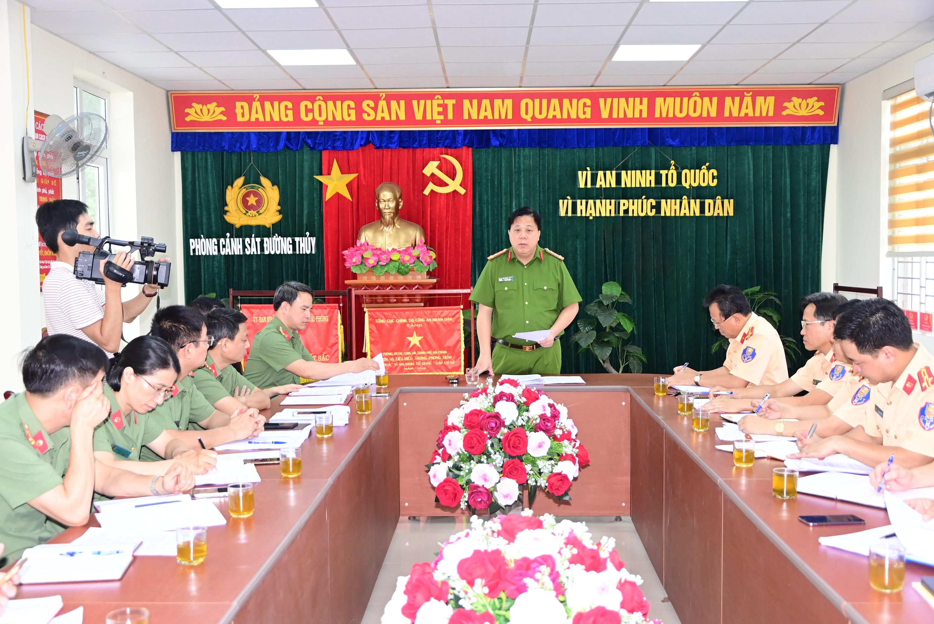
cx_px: 467
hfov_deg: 49.5
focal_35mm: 39
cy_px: 312
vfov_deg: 34.3
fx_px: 1013
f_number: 4
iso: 1600
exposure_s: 1/200
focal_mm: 26
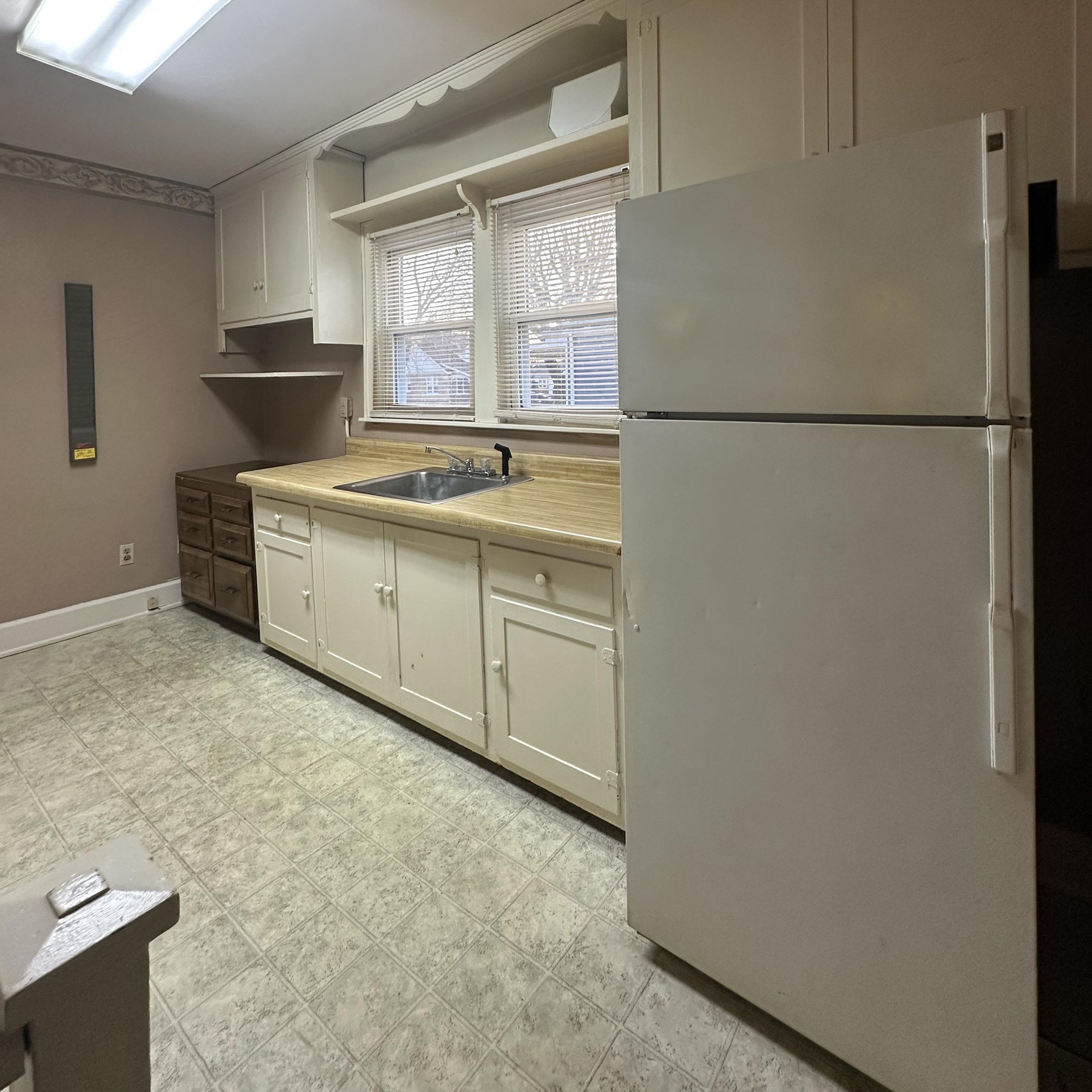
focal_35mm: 17
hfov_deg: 84.0
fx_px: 607
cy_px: 389
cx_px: 533
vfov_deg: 81.9
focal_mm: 2.22
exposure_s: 1/120
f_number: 2.2
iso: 160
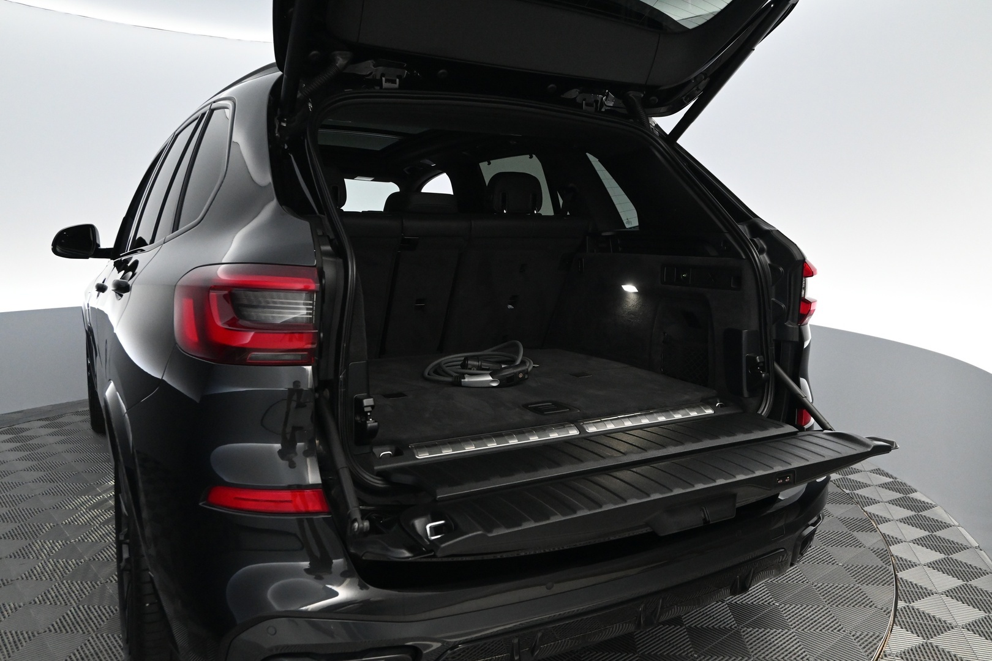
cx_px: 496
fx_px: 765
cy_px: 330
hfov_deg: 65.9
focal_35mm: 28
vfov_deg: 46.8
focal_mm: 18.5
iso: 3200
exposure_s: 1/80
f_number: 4.5
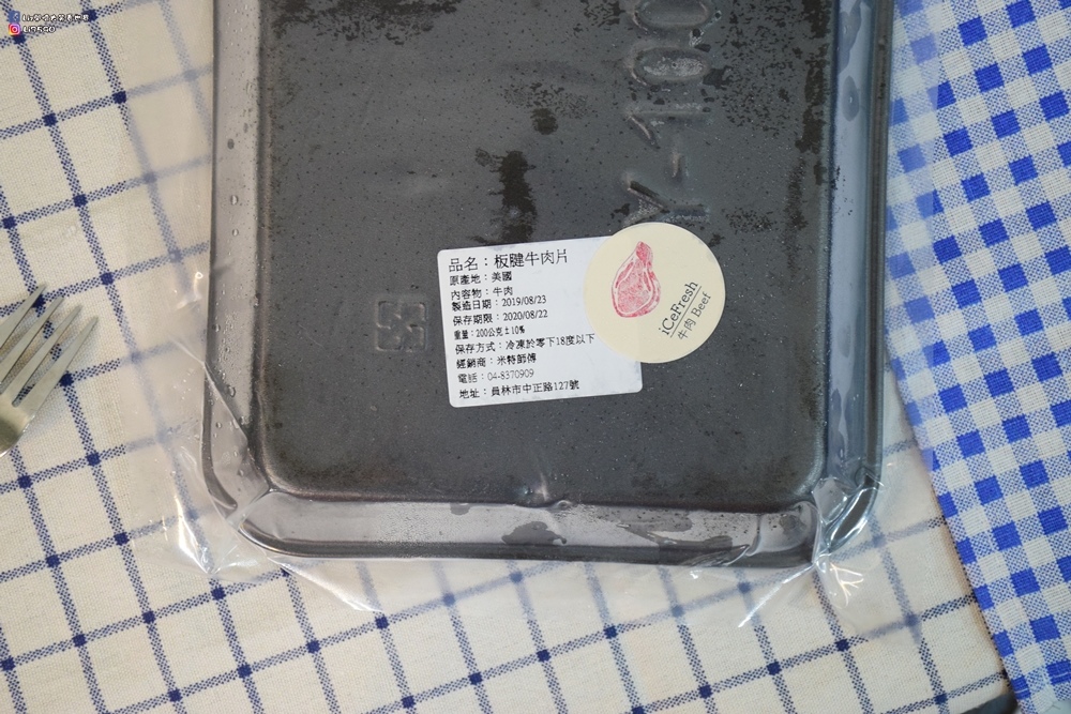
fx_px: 2231
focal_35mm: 75
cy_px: 357
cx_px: 536
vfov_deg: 18.2
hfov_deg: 27.0
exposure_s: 1/160
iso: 1600
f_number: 6.3
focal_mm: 50
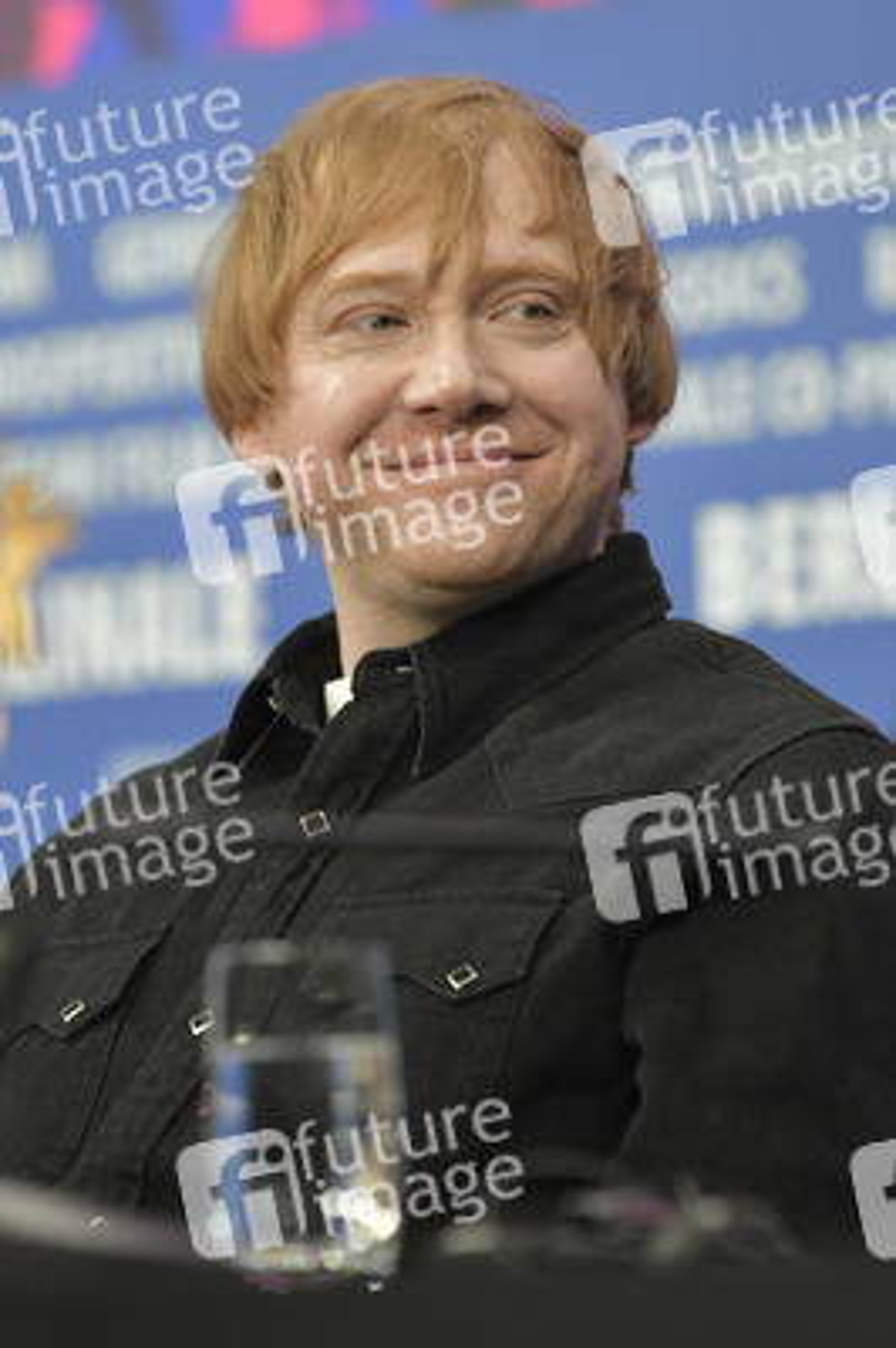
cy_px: 674
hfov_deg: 6.9
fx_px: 7479
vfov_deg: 10.3
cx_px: 448
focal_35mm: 200
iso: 1600
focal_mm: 200
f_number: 4.5
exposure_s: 1/250
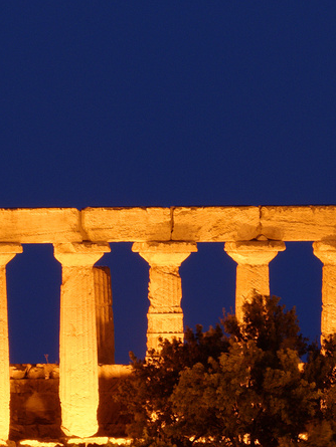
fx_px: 14152
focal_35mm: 1094
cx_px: 341
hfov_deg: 1.4
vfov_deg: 1.8
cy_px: 442
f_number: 9.5
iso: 100
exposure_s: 20
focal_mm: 200
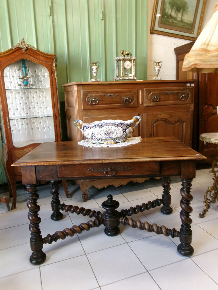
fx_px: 235
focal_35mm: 28
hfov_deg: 49.7
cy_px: 145
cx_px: 109
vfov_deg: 63.4
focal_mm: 5.1
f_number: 3.9
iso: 258
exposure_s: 1/34
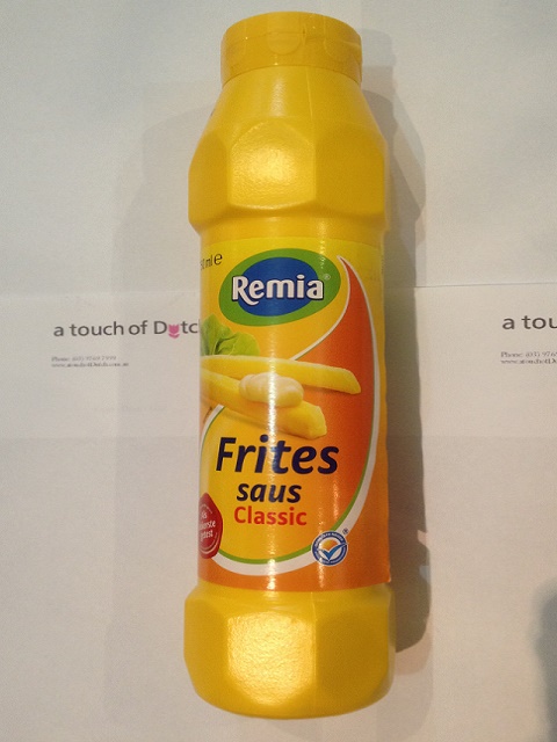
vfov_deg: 52.6
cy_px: 371
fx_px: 751
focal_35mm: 35
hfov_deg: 40.7
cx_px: 278
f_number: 2.4
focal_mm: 4.28
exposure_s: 1/20
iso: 125
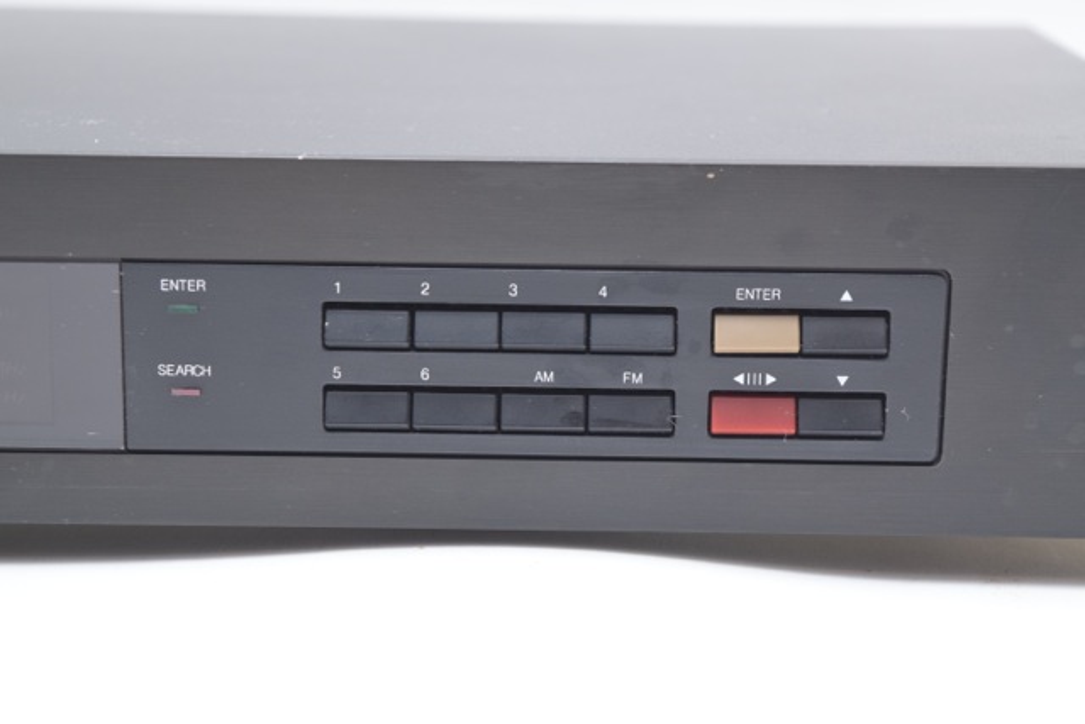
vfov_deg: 16.6
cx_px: 542
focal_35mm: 82
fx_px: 2487
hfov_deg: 24.6
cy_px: 362
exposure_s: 1/125
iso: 800
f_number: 5.6
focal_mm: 55
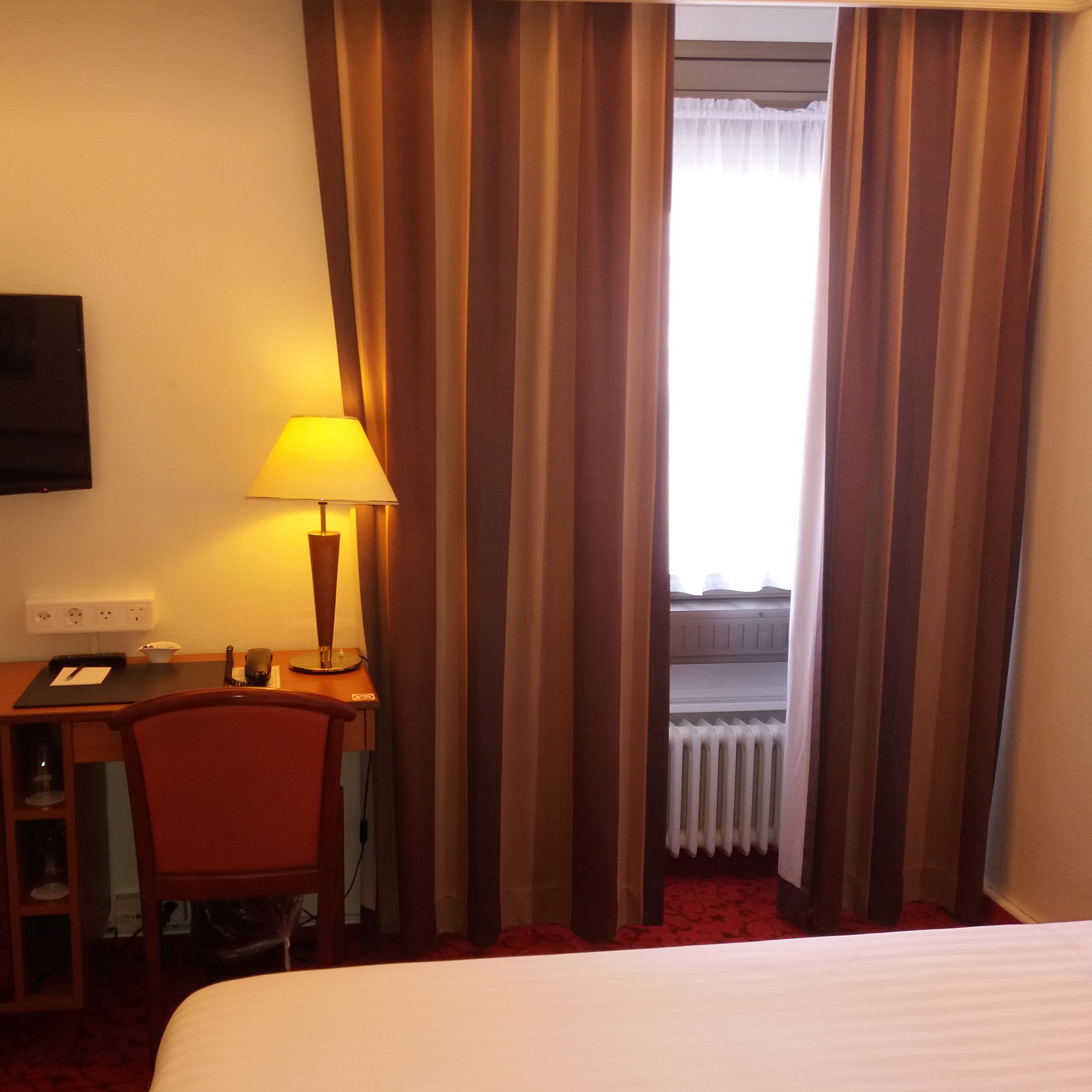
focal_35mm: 34
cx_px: 370
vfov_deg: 48.4
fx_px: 1213
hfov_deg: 47.7
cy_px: 559
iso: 100
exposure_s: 1/30
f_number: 1.9
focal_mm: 3.7
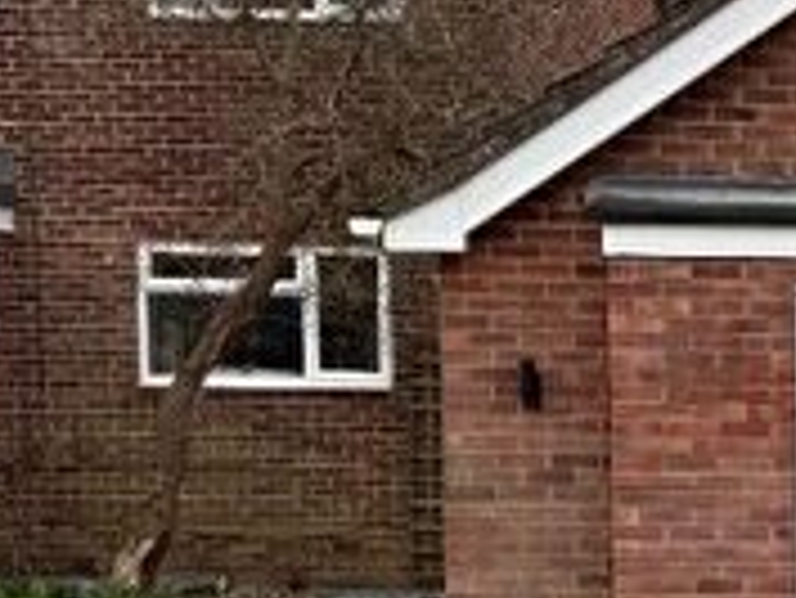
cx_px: 1156
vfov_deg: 15.4
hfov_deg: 18.5
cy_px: 524
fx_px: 2186
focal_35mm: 95
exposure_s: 1/598
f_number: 1.78
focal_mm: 6.76
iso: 80
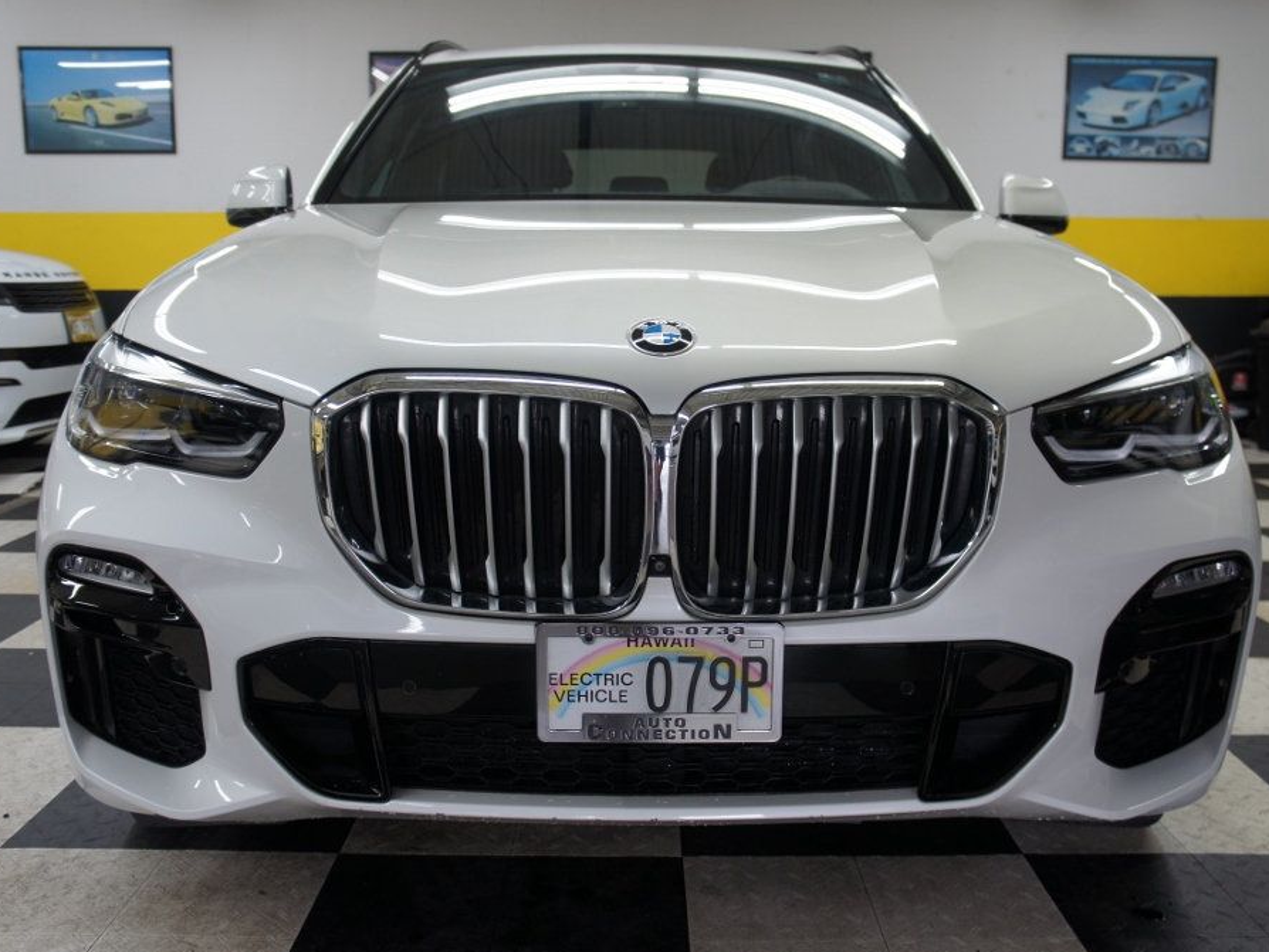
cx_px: 661
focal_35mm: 33
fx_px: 1210
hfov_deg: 55.3
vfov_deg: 43.0
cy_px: 480
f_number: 4
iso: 200
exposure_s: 1/30
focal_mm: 20
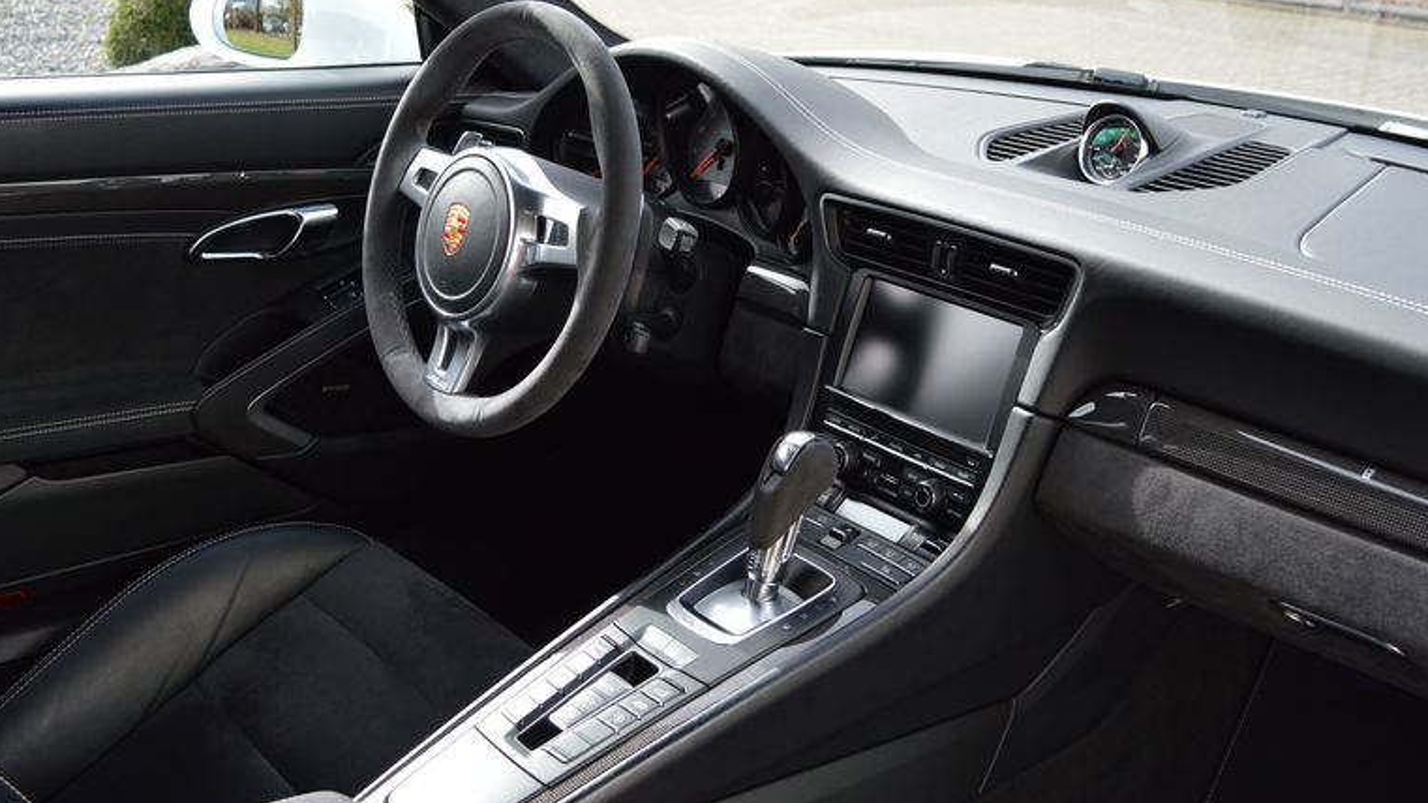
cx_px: 711
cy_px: 338
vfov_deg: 31.1
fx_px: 1439
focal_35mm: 38
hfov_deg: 52.8
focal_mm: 24
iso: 200
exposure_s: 1/125
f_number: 5.6
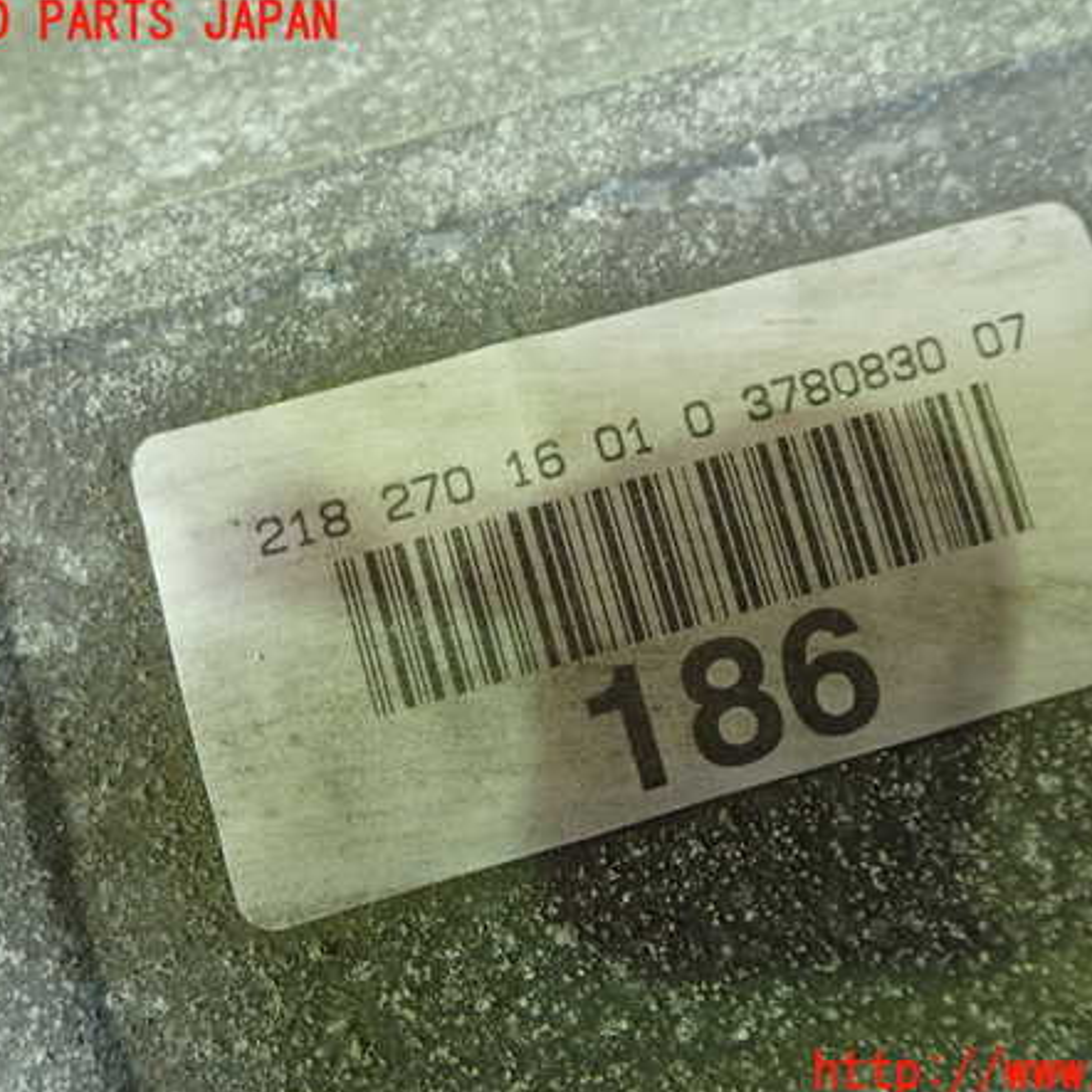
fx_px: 1285
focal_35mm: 36
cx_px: 630
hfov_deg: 45.9
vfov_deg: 46.0
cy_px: 548
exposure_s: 1/30
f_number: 2.3
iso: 640
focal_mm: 5.4
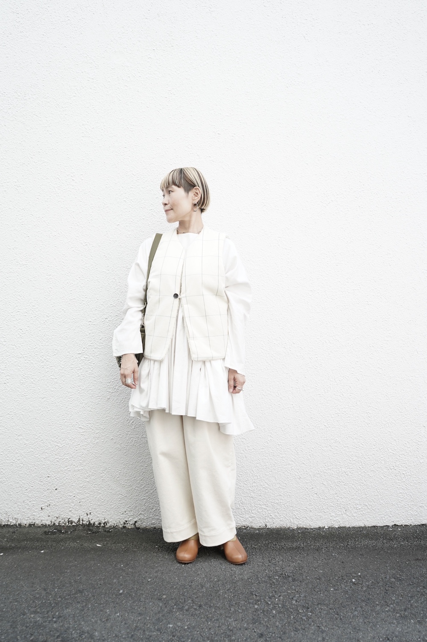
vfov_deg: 62.0
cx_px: 214
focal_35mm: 30
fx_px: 535
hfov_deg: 43.5
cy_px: 321
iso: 800
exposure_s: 1/400
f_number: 5.6
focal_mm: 30
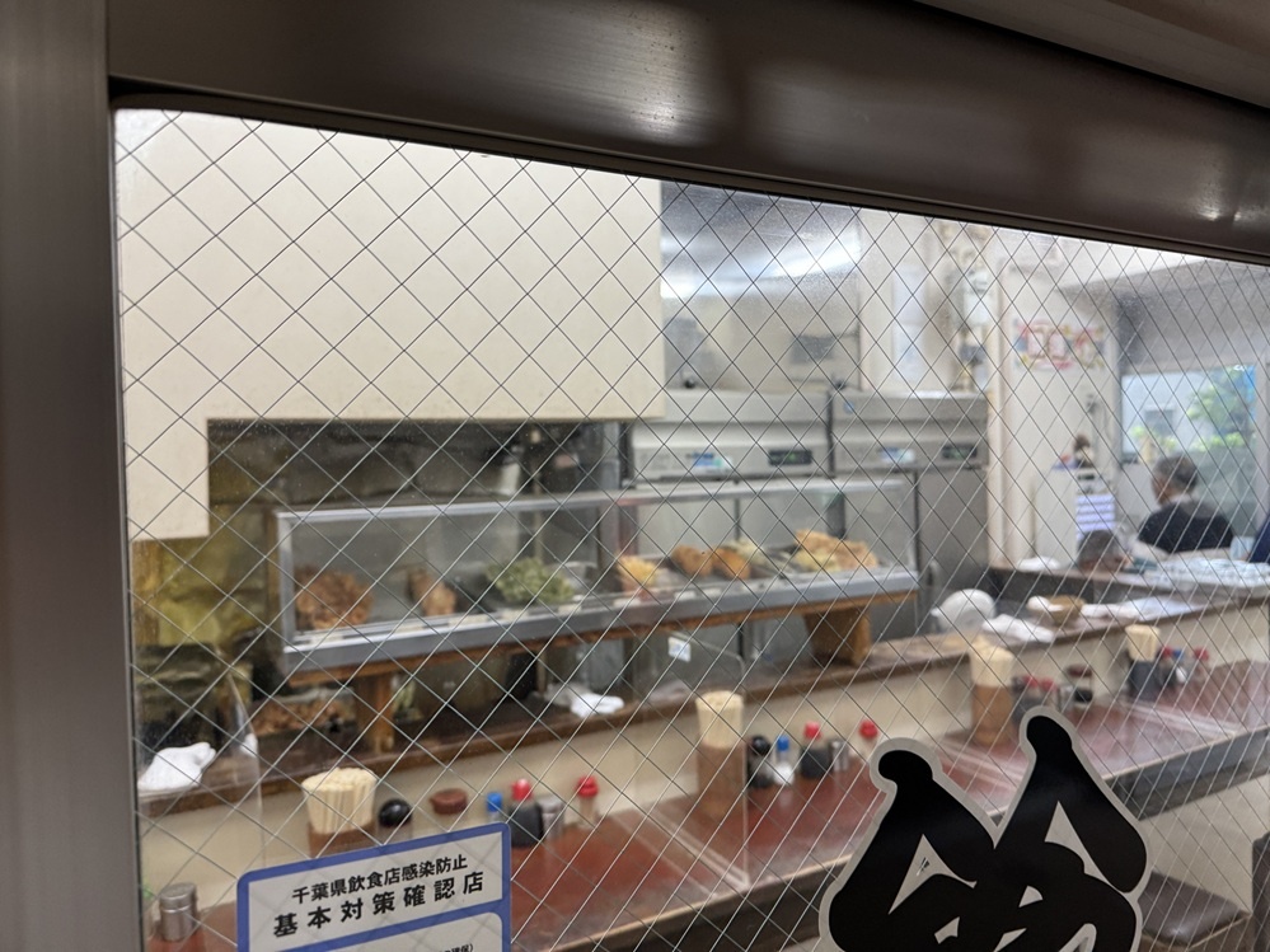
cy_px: 476
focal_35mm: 24
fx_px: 880
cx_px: 635
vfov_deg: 56.8
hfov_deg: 71.6
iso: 160
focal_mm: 6.76
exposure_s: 1/100
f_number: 1.78
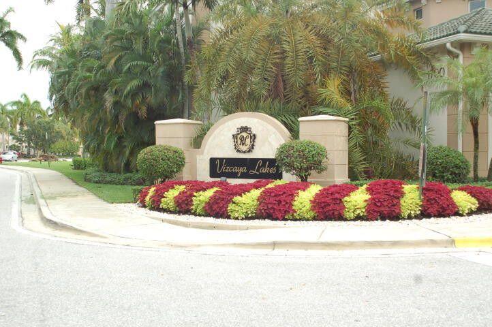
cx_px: 246
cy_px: 164
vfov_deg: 28.0
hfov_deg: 41.1
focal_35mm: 48
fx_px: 655
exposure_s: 1/200
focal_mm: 32
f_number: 7.1
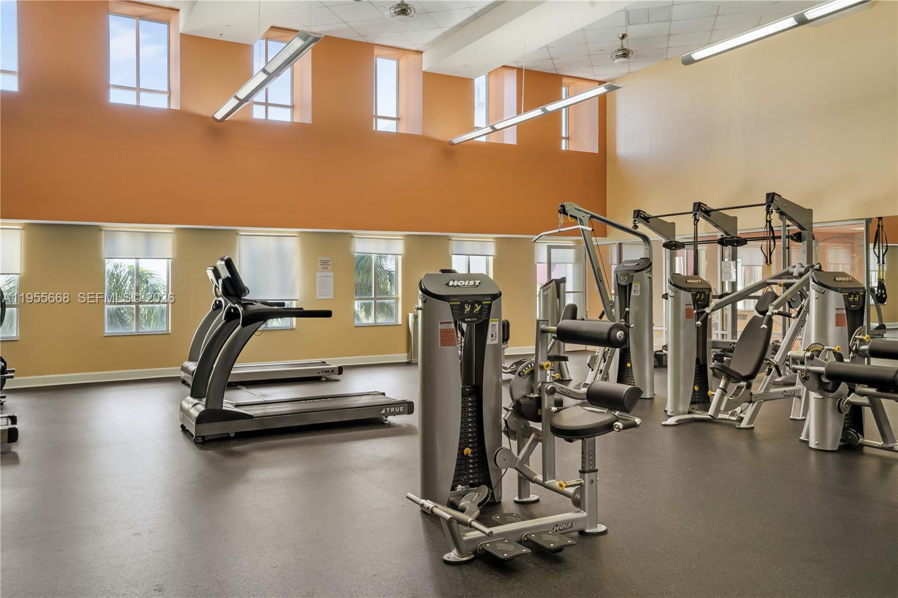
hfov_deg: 63.7
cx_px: 449
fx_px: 723
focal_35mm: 29
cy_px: 299
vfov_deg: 44.9
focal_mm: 29
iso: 100
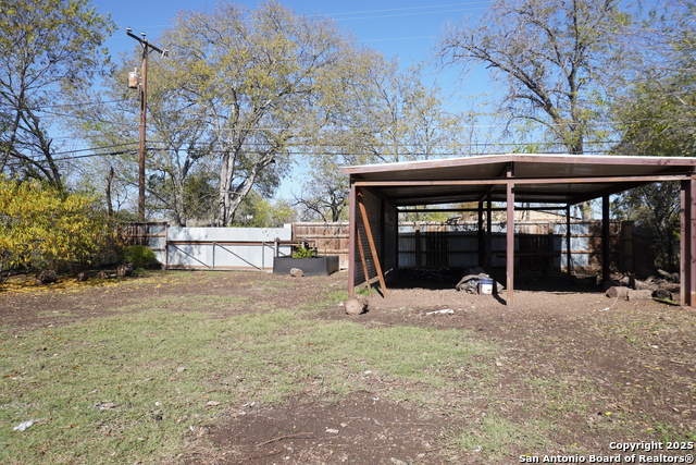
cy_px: 232
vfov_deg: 53.2
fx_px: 464
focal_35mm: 24
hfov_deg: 73.7
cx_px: 348
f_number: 9
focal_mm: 16
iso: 100
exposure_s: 1/160
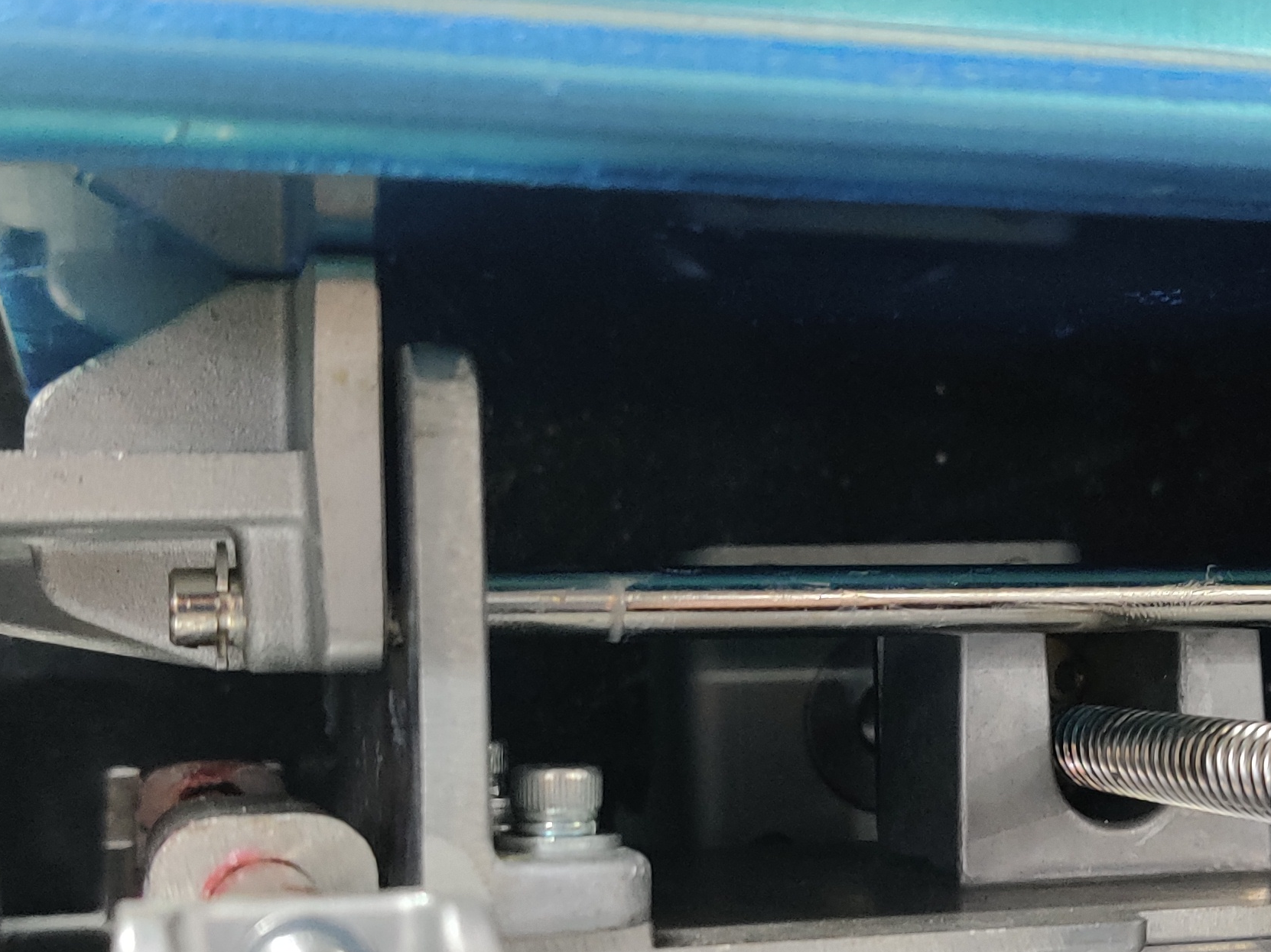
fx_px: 2386
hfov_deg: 29.4
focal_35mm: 65
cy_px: 635
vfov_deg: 22.5
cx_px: 939
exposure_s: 1/17
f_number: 1.65
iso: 1250
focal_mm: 4.75
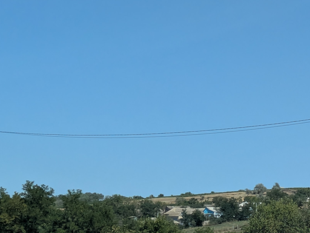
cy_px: 159
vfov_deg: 10.2
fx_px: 1308
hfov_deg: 13.2
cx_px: 374
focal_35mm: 146
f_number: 1.89
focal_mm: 5.43
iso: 49
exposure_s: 1/1862
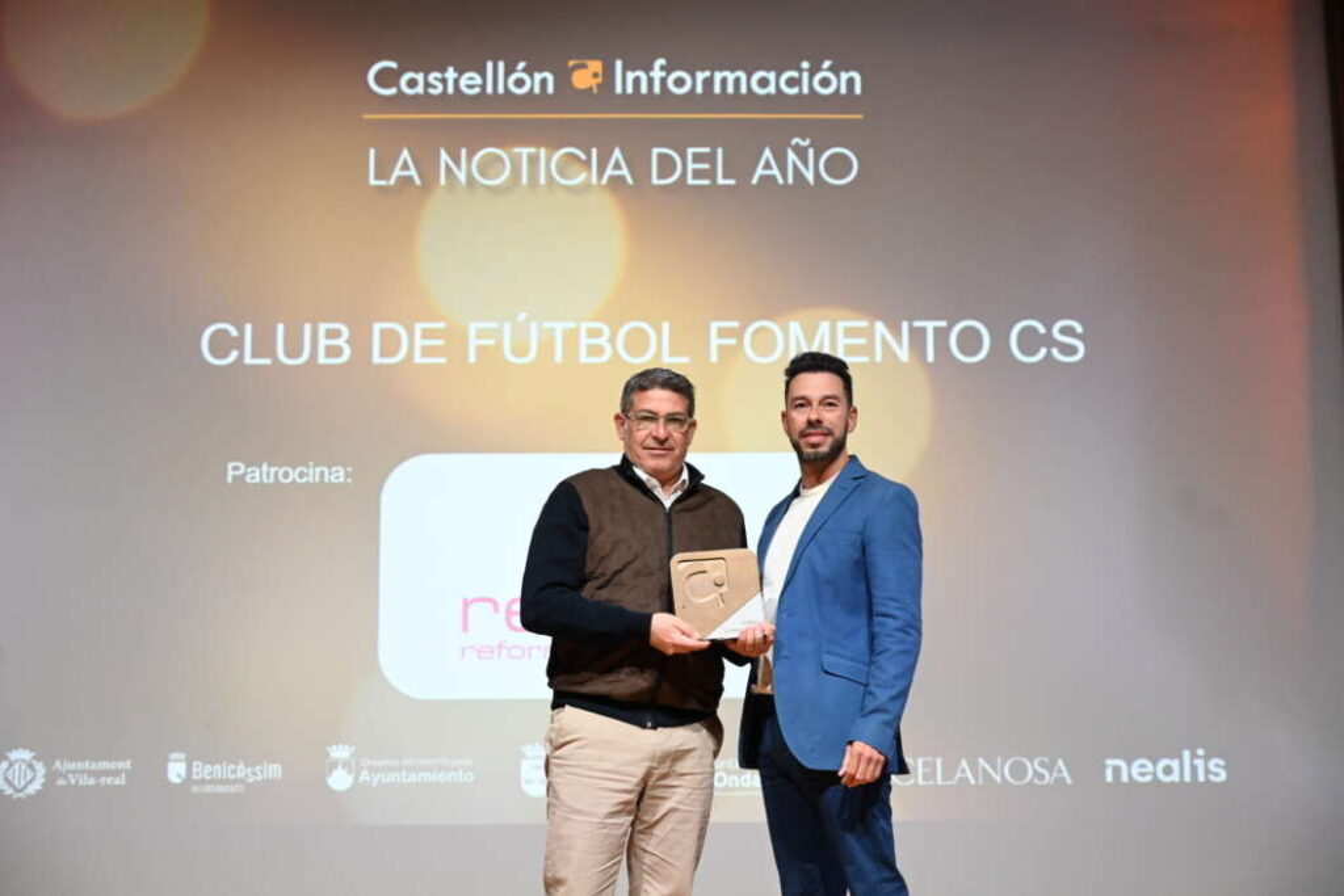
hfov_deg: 33.9
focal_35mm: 59
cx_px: 672
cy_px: 448
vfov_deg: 23.0
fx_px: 2203
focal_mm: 59
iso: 3200
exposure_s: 1/250
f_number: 4
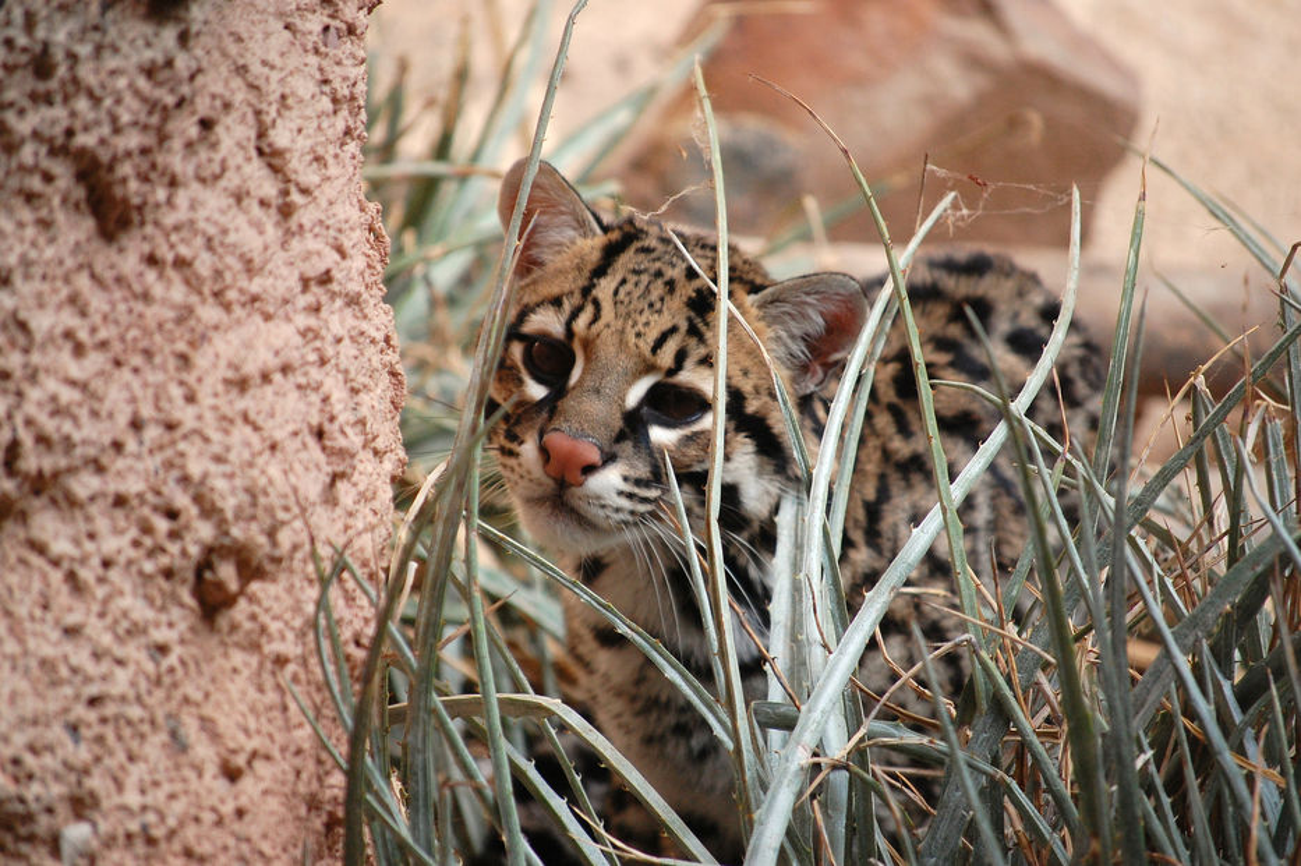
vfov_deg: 5.2
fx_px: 9481
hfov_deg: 7.8
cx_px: 650
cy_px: 433
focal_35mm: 262
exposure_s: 1/400
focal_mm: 175
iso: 800
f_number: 5.6
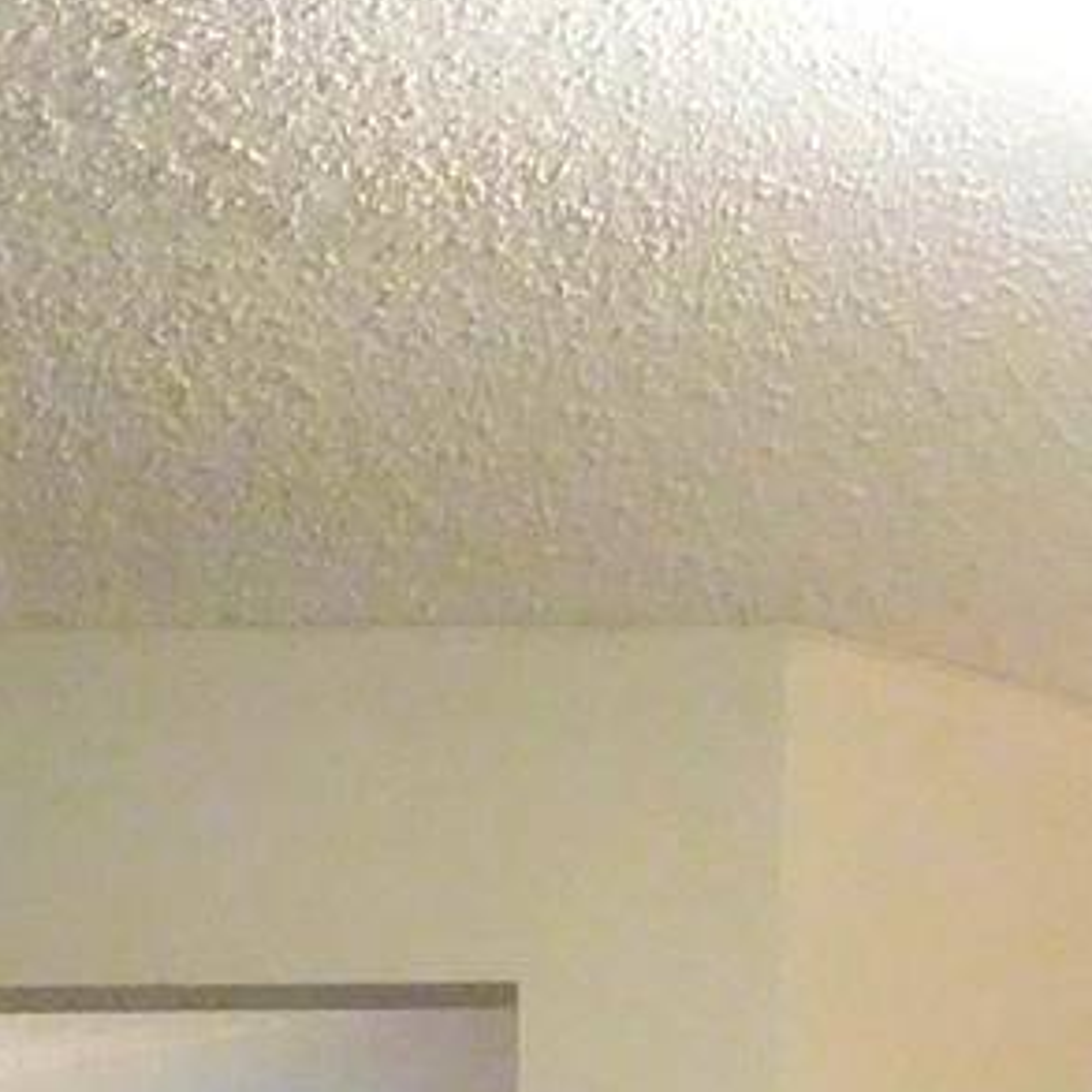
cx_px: 1066
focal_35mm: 142
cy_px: 1878
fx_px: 5068
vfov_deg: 11.5
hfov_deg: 12.2
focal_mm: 4
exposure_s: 1/25
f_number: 3
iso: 400
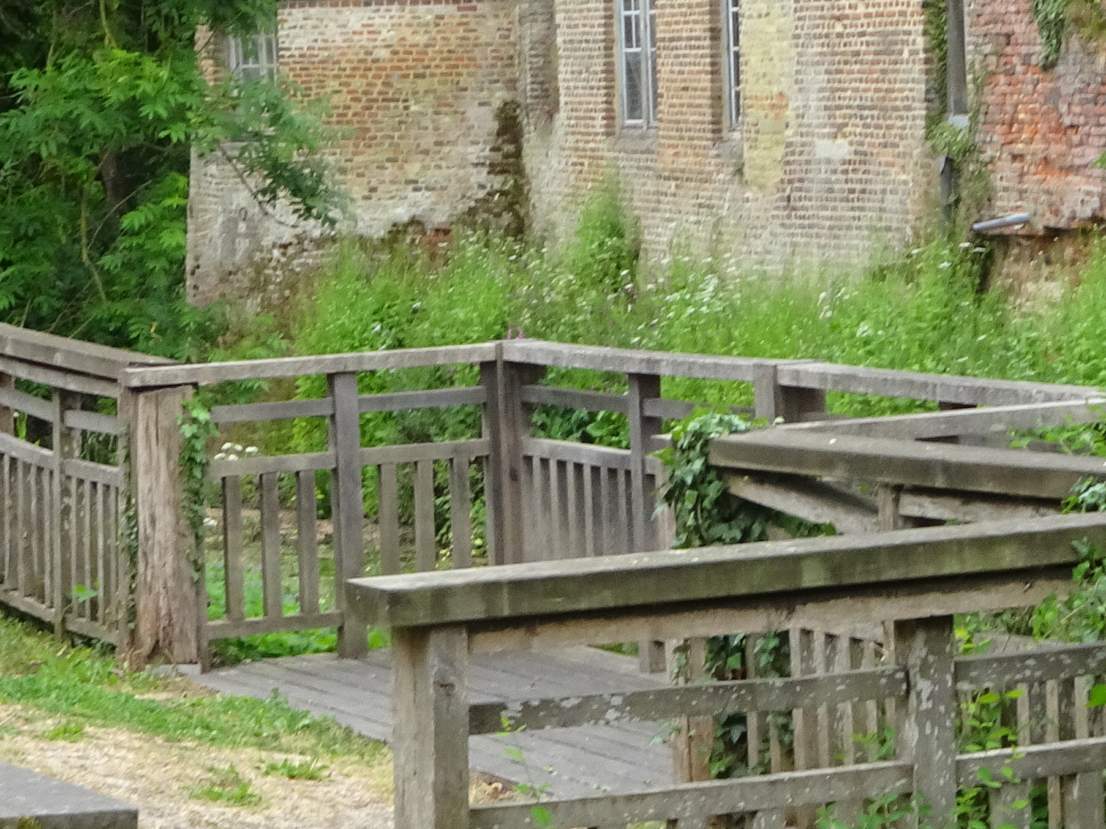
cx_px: 621
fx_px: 4504
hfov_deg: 14.0
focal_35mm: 141
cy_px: -39
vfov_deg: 10.4
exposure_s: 1/60
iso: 160
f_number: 4.5
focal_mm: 8.84
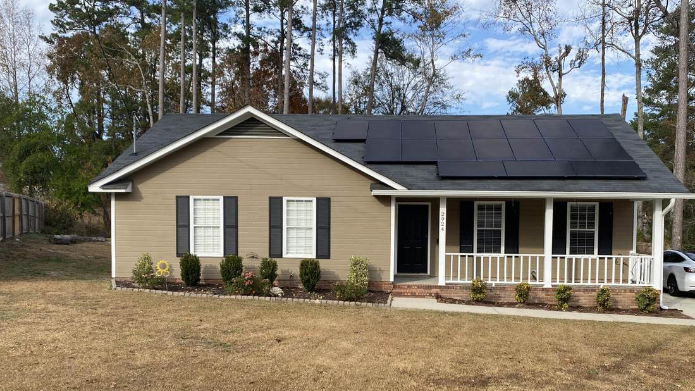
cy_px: 256
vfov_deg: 35.3
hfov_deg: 59.4
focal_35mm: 33
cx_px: 384
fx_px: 608
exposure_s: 1/1170
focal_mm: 4.25
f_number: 1.8
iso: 32
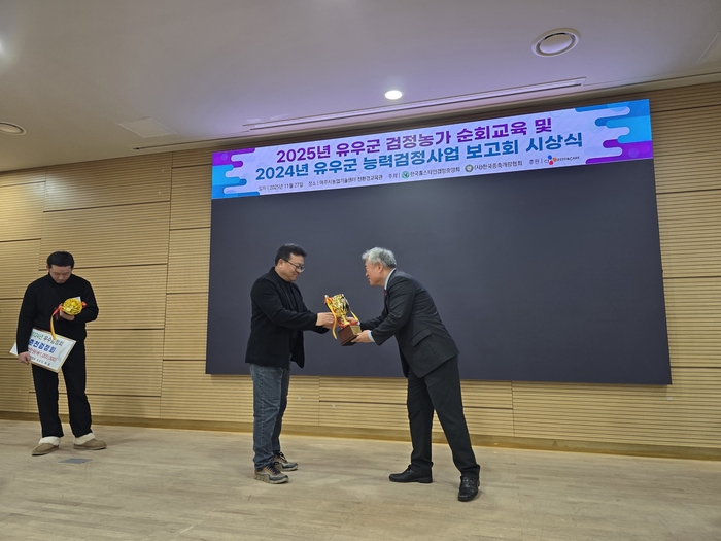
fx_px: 479
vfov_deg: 58.9
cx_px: 360
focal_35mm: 23
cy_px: 270
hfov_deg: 73.9
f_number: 1.7
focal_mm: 6.3
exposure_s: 1/120
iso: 125
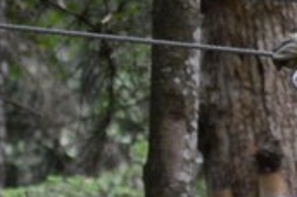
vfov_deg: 2.2
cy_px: 143
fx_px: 5155
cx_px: 499
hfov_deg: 3.3
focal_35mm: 626
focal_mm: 70
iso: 1600
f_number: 4
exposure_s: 1/160
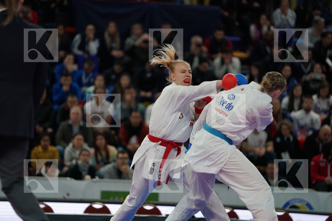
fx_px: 1844
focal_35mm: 200
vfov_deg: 6.9
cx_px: 166
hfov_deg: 10.3
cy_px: 110
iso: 1600
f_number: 2.8
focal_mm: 200
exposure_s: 1/1000
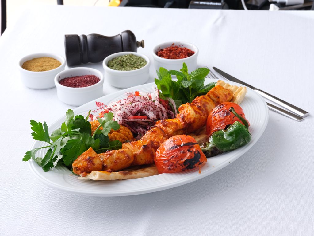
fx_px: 862
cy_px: 118
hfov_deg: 20.7
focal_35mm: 95
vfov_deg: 15.6
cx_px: 157
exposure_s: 1/125
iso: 1600
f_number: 18
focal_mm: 120
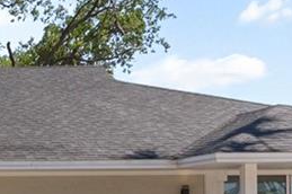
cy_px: 233
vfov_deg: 13.4
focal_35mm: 99
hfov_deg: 16.9
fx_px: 802
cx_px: -237
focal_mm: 16
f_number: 8
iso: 400
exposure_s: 1/800
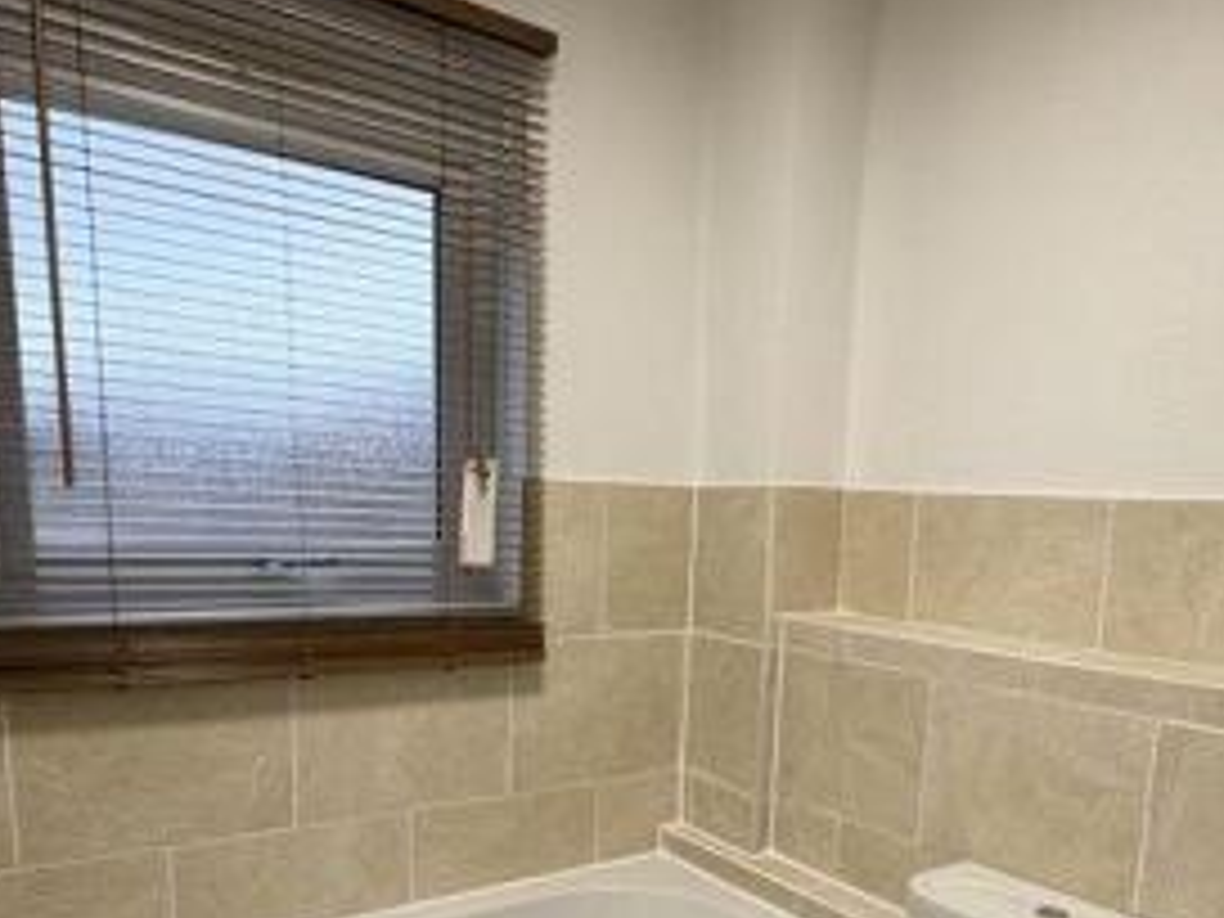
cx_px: 700
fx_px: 1061
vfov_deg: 45.1
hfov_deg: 59.7
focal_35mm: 30
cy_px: 695
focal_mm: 2.22
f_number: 2.2
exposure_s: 1/100
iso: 125
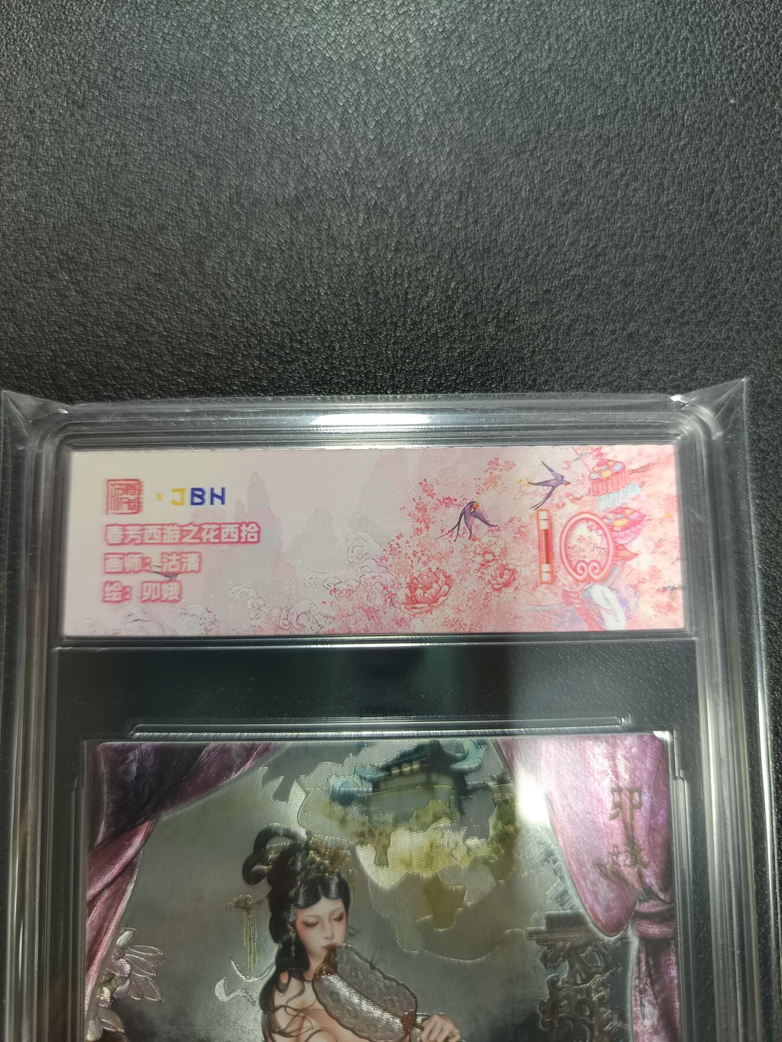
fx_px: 723
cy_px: 521
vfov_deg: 71.6
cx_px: 391
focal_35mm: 24
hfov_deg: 56.8
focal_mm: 5.31
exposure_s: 1/33.3
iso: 904
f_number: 1.7
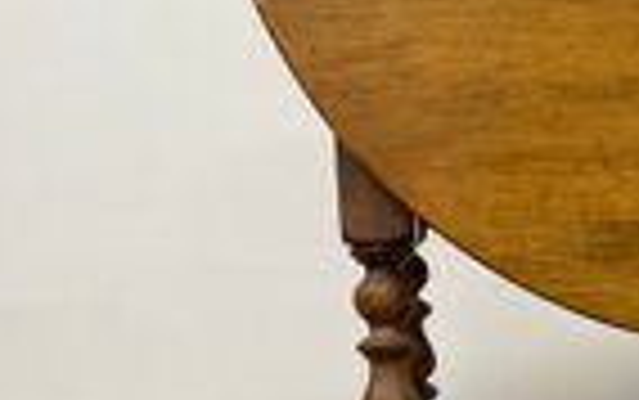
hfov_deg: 25.5
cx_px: 727
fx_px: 1290
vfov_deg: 17.2
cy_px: 420
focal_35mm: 74
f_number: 1.8
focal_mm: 3
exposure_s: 1/60
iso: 64
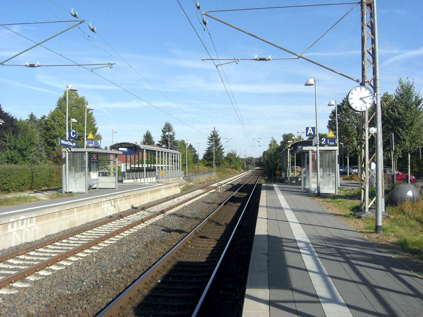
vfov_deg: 37.7
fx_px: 464
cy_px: 158
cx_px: 212
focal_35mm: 38
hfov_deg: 49.0
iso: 80
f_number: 4
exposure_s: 1/640
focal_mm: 7.9
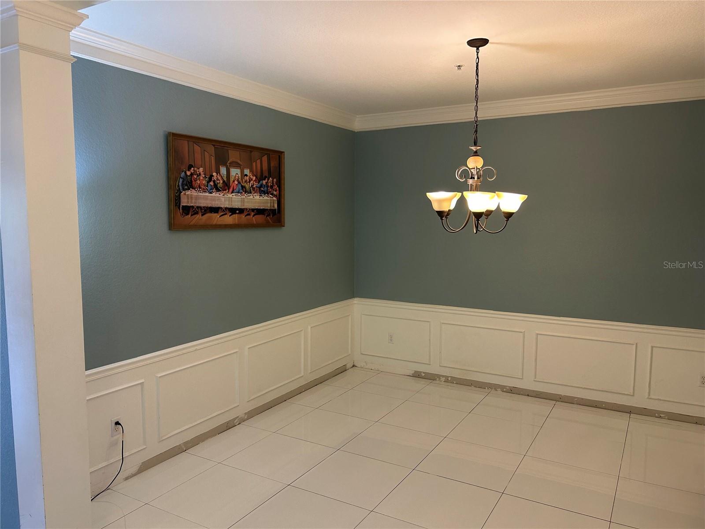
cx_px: 352
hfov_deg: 67.3
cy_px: 264
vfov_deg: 53.1
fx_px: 530
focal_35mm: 26
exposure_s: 1/60
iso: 100
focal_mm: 5.7
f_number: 1.5
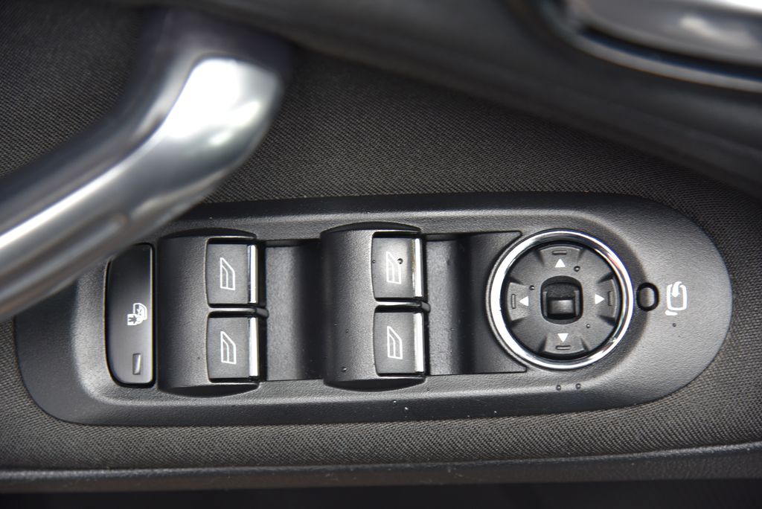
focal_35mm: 98
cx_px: 381
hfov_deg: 20.8
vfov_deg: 14.0
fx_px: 2075
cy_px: 254
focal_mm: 98
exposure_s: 1/60
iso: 500
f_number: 4
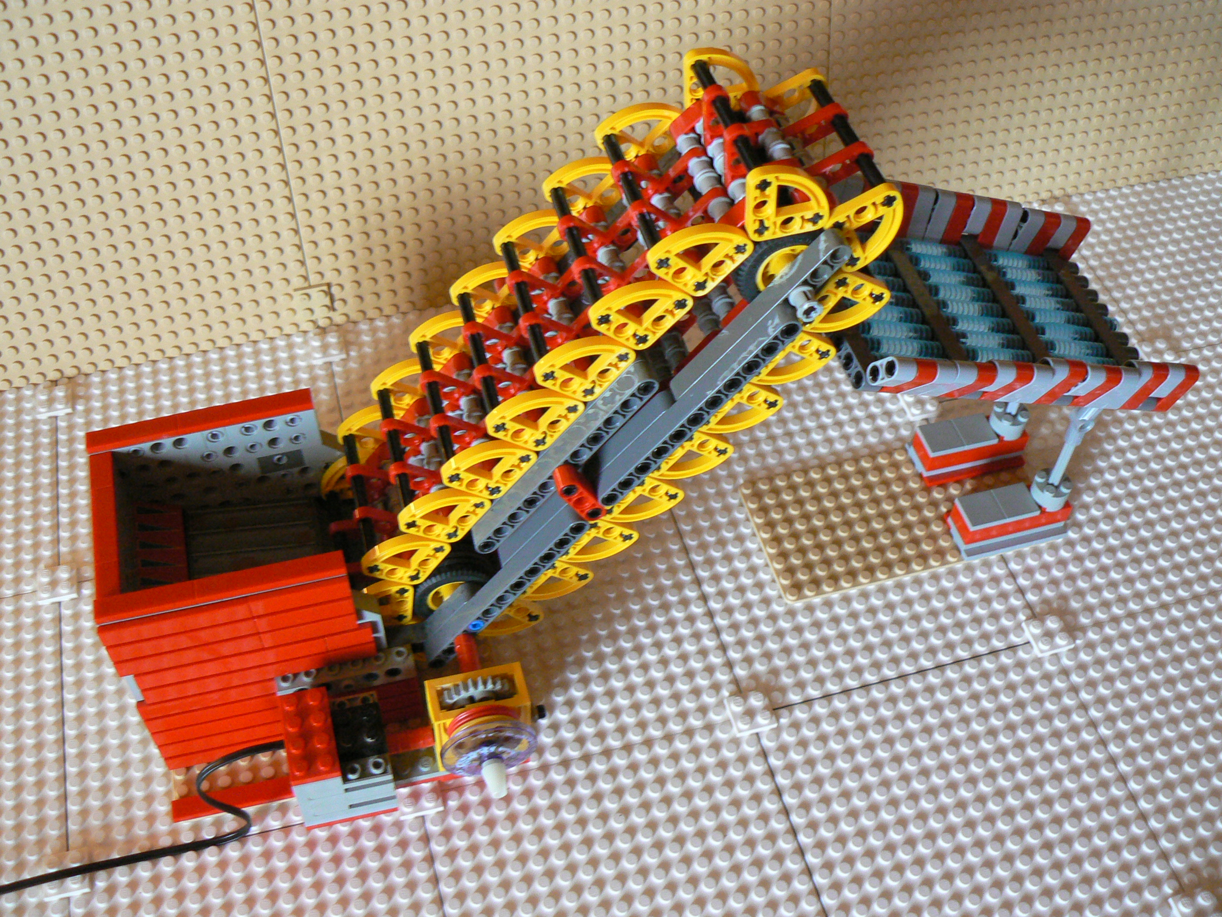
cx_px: 611
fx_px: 1271
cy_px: 458
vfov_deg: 39.7
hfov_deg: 51.4
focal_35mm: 36
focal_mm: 6
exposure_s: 1/10
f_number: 2.8
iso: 200
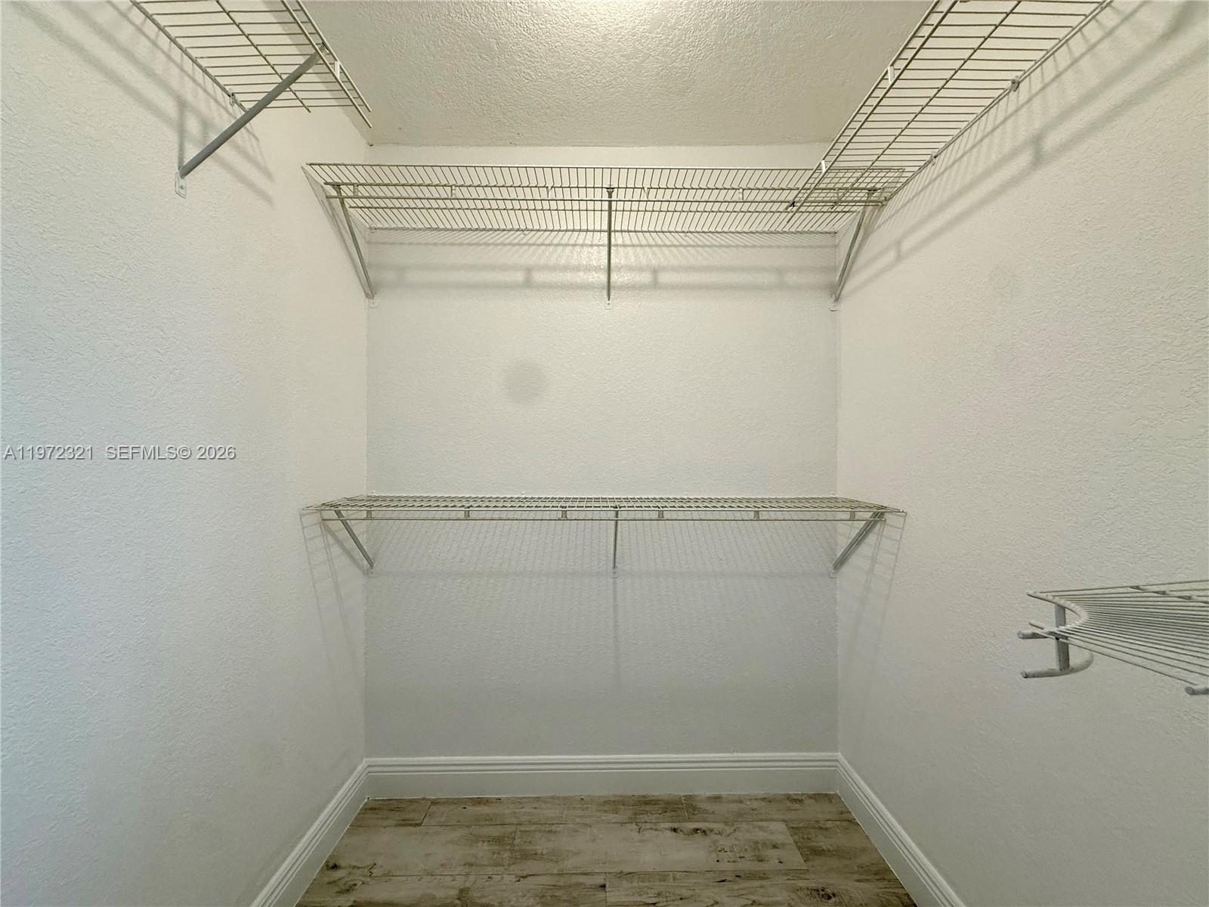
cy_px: 454
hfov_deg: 102.1
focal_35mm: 14
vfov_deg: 85.7
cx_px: 604
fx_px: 489
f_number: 2.2
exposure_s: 1/120
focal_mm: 2.22
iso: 160
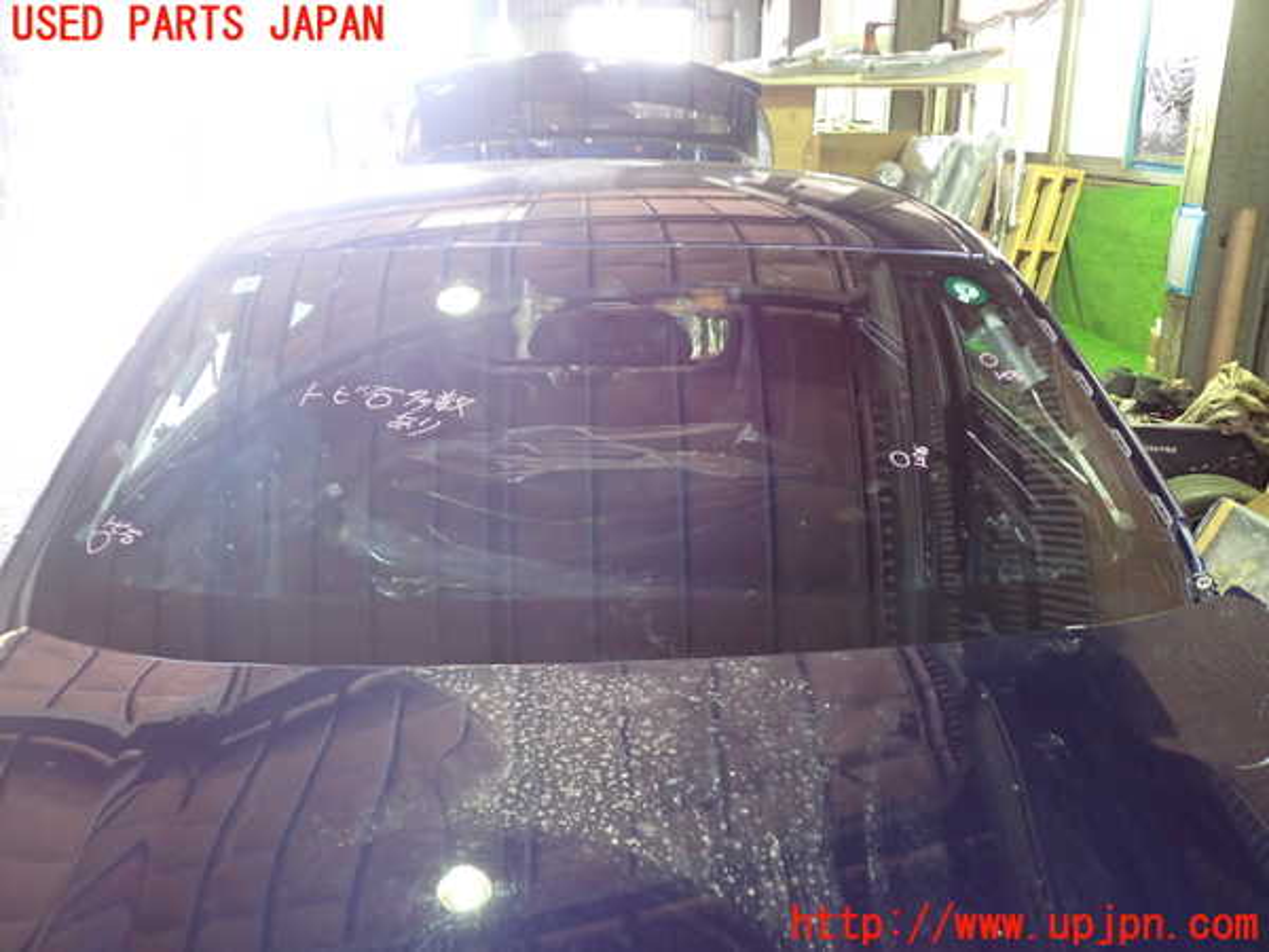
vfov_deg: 46.8
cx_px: 634
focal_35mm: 30
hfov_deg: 60.0
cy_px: 476
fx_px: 1100
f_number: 2.3
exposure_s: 1/30
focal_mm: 5.4
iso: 400
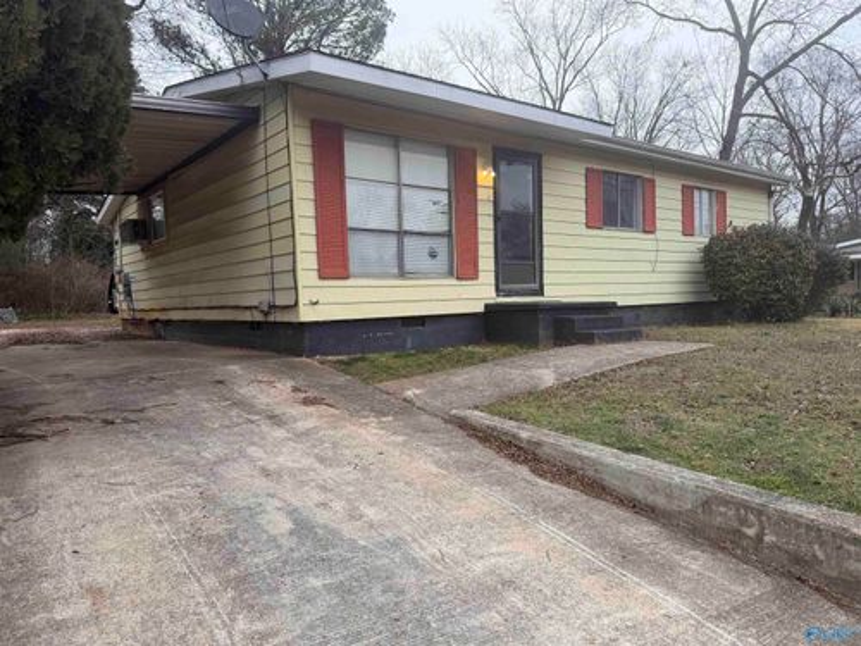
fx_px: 597
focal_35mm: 24
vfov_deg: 56.8
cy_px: 323
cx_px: 430
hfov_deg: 71.6
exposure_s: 1/750
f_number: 1.78
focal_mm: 6.76
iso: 100
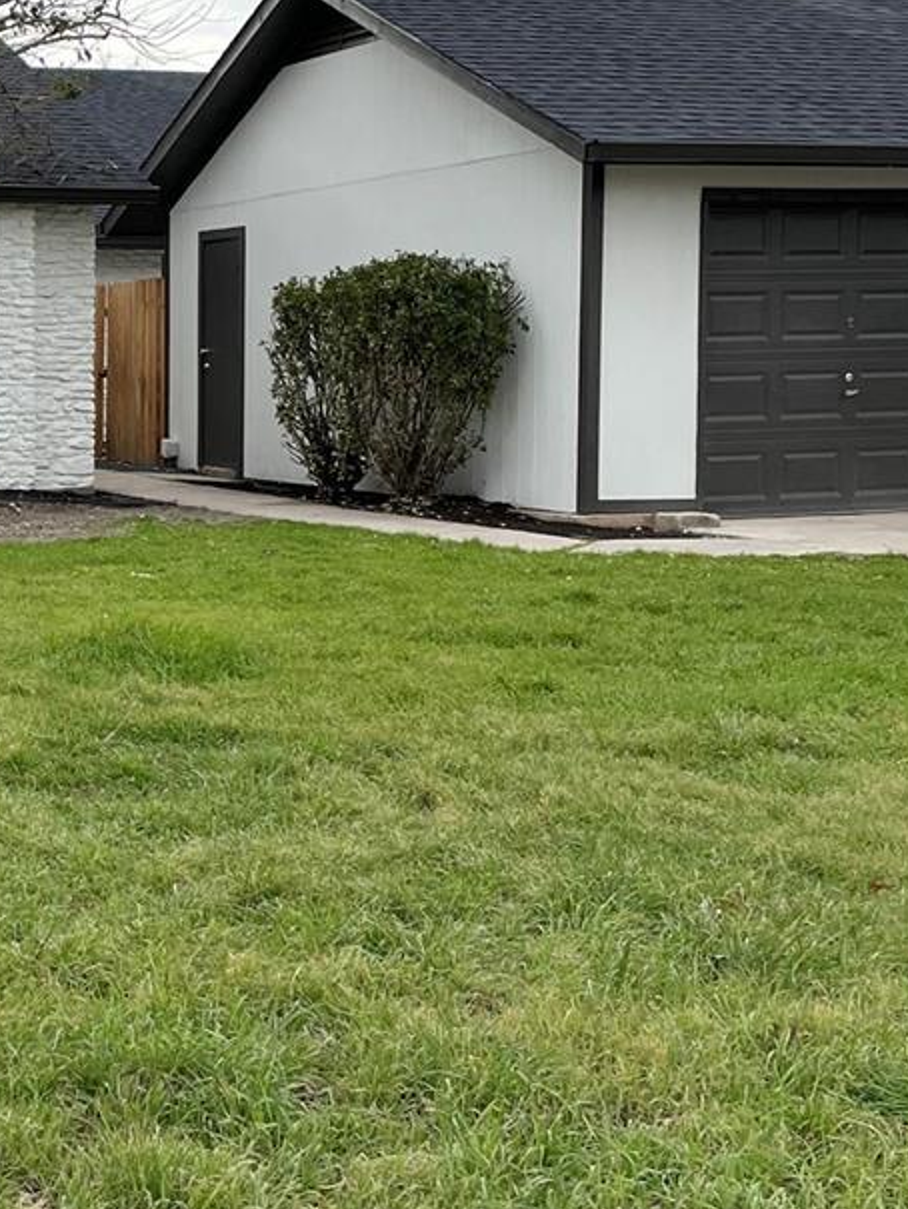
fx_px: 2307
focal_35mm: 66
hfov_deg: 21.2
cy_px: 538
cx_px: -90
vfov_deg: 29.4
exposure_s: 1/2564
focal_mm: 4.2
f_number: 1.6
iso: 50
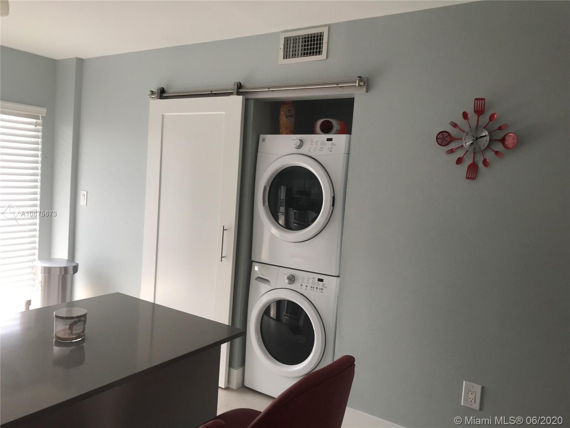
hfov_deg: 63.4
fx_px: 461
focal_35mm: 28
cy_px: 214
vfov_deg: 49.7
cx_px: 285
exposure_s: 1/60
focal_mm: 3.99
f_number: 1.8
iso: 32
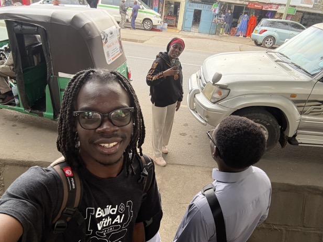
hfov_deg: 71.6
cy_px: 123
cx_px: 168
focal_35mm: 24
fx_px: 224
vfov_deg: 56.8
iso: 100
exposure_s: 1/60
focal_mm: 2.69
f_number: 1.9
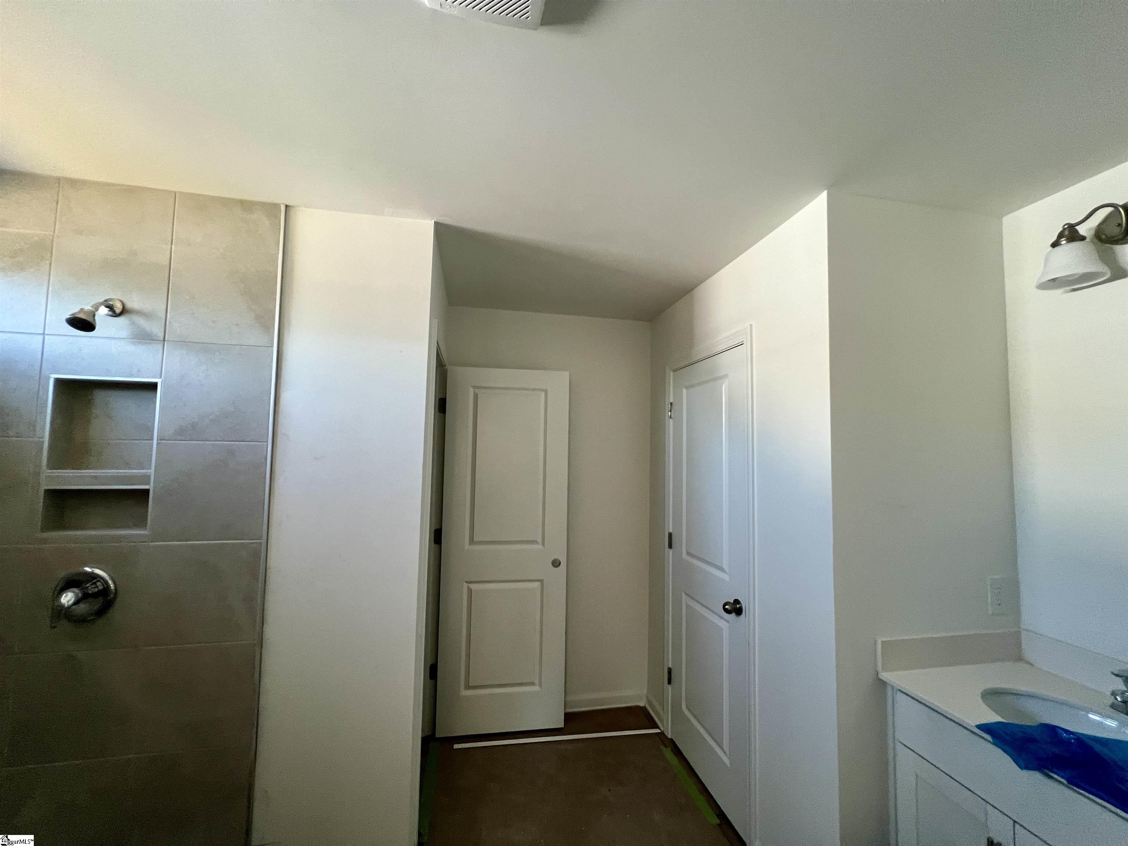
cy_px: 423
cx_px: 564
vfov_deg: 89.9
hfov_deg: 106.2
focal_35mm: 13
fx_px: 424
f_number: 1.8
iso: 250
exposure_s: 1/65
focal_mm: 1.57
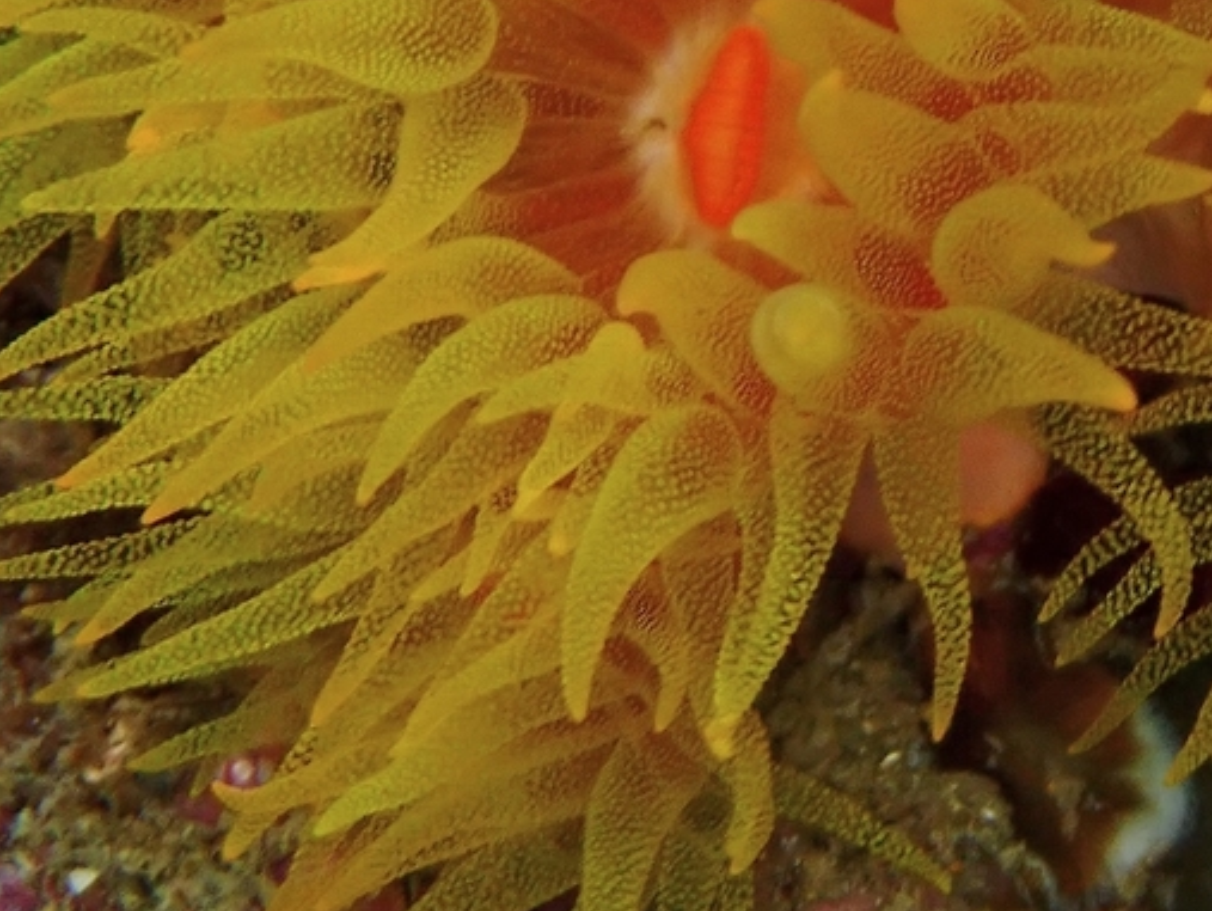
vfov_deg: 8.6
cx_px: 939
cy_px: 264
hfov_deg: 11.4
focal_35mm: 173
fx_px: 6062
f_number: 5.6
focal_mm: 13.65
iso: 250
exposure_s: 1/160
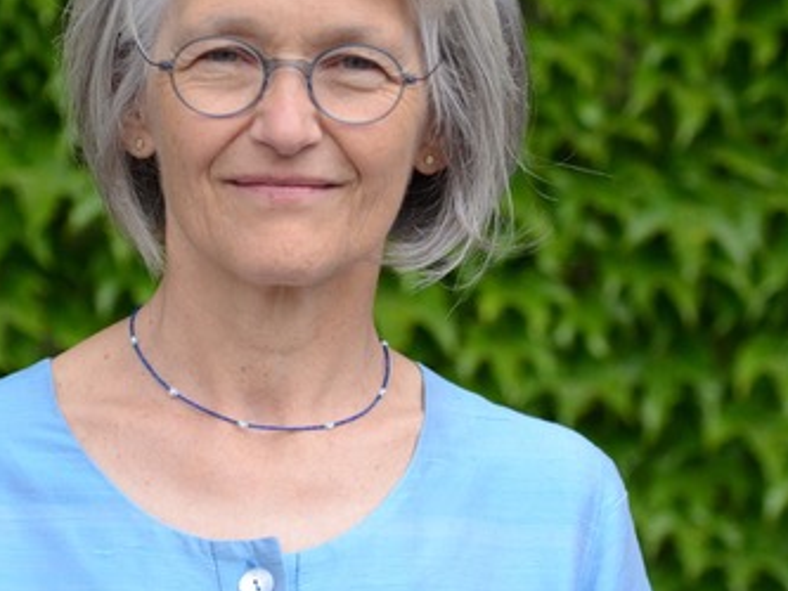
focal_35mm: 166
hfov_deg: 11.9
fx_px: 3780
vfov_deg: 8.9
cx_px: 274
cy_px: 260
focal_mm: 60
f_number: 2.8
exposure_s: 1/4000
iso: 1000
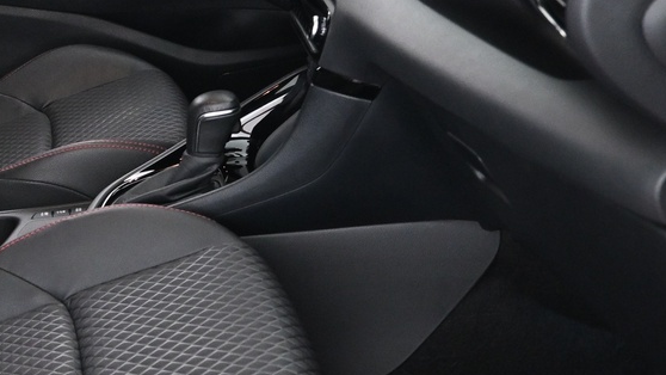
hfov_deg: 27.5
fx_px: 1289
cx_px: 24
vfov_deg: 16.4
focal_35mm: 73
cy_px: 51
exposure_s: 1/20
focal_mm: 16
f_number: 3.5
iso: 1600
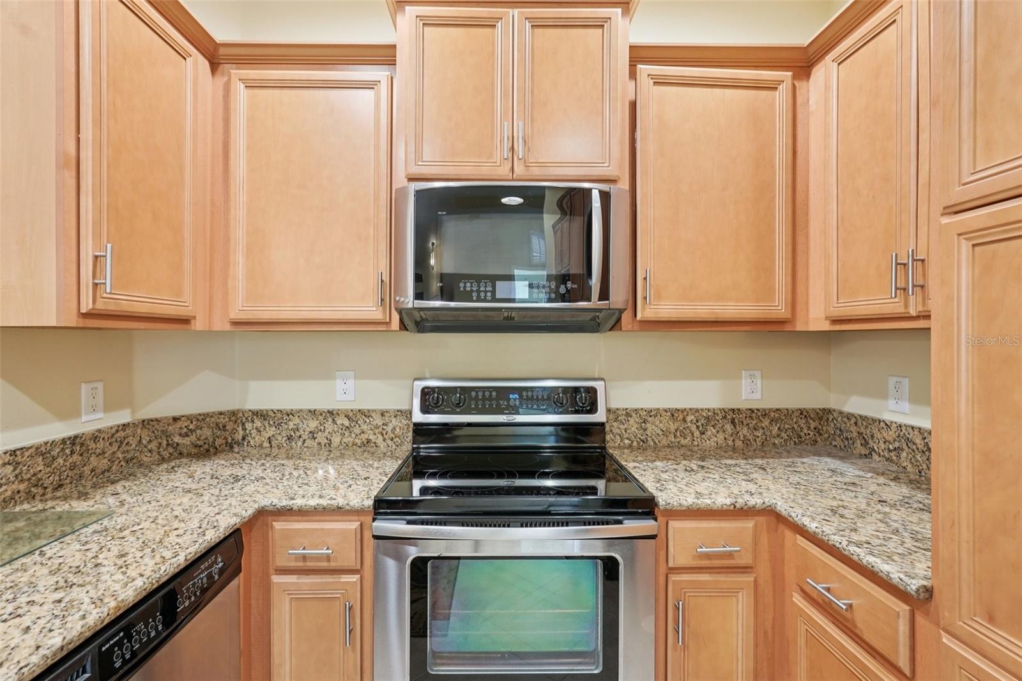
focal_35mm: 16
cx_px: 511
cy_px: 340
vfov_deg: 73.7
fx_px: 454
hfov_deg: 96.7
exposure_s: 1/2.5
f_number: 8
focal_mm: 16
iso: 400
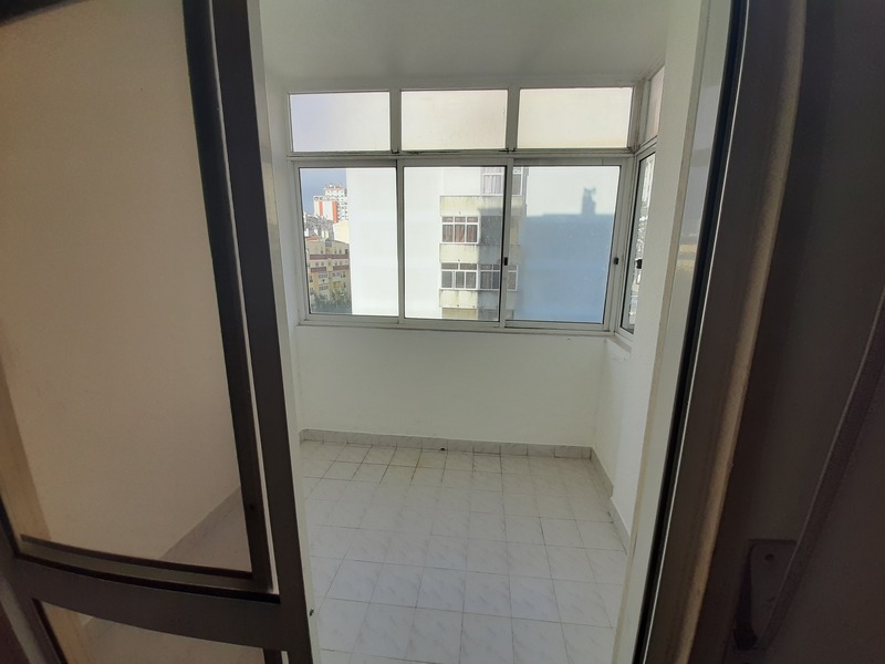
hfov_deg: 106.2
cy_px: 332
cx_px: 442
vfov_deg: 89.9
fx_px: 332
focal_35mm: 13
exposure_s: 1/486
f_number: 2.2
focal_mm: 1.42
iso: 40
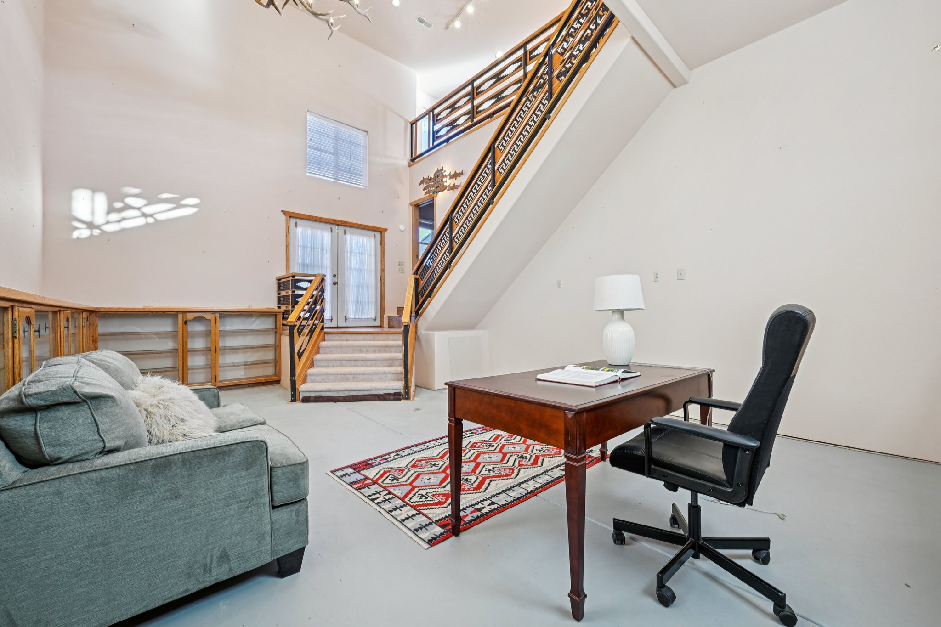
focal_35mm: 14
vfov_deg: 81.2
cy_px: 314
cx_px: 470
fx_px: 366
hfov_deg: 104.3
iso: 400
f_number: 11
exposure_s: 1/8
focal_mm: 14
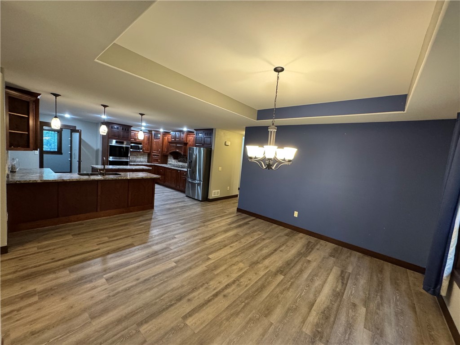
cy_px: 172
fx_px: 186
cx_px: 230
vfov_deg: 85.7
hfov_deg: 102.1
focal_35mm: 14
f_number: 2.2
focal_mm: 2.22
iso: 640
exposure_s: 1/60
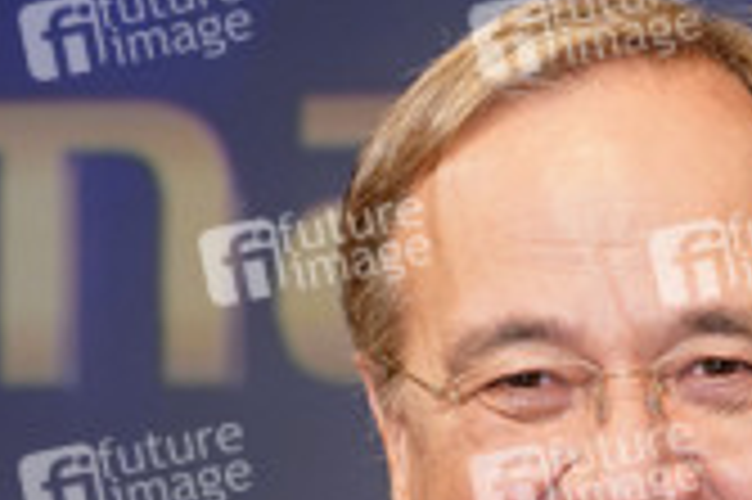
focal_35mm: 135
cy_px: 590
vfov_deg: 10.0
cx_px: 646
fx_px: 2817
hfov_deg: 15.1
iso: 2000
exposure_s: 1/125
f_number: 5.6
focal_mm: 50
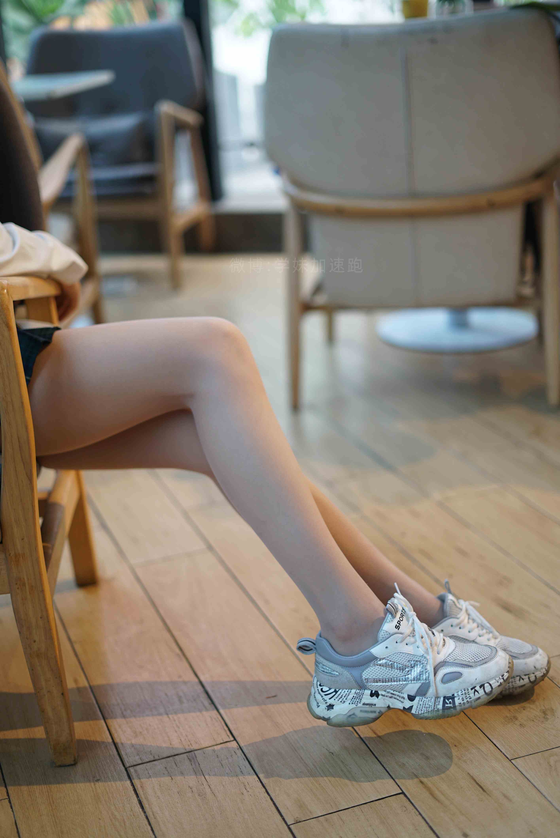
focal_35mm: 50
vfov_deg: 39.6
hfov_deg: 27.0
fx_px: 1165
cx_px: 280
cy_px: 419
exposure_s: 1/80
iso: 200
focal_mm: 50
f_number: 1.8
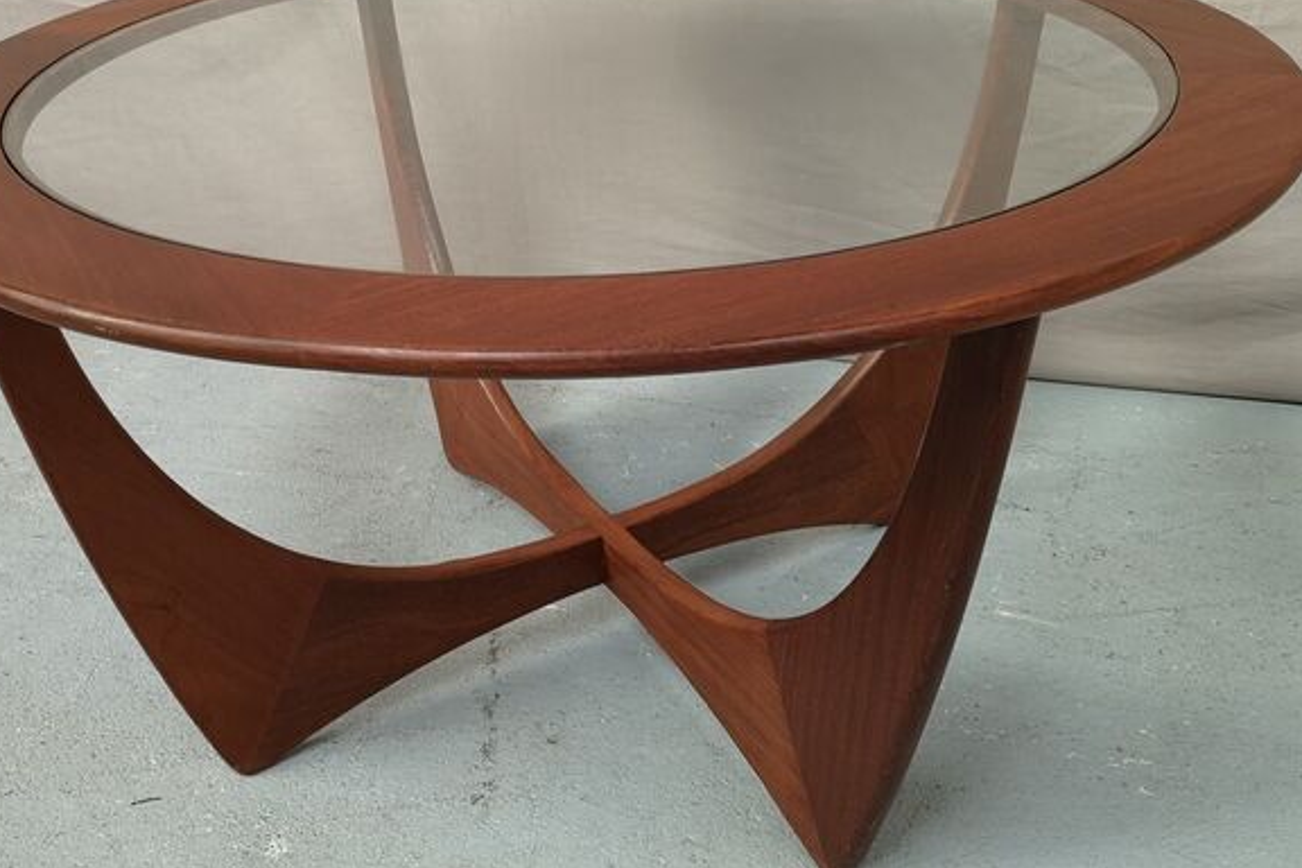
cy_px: 357
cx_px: 619
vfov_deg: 34.1
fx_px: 1410
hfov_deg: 49.5
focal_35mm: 39
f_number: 1.8
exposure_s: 1/40
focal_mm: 3.95
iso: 160
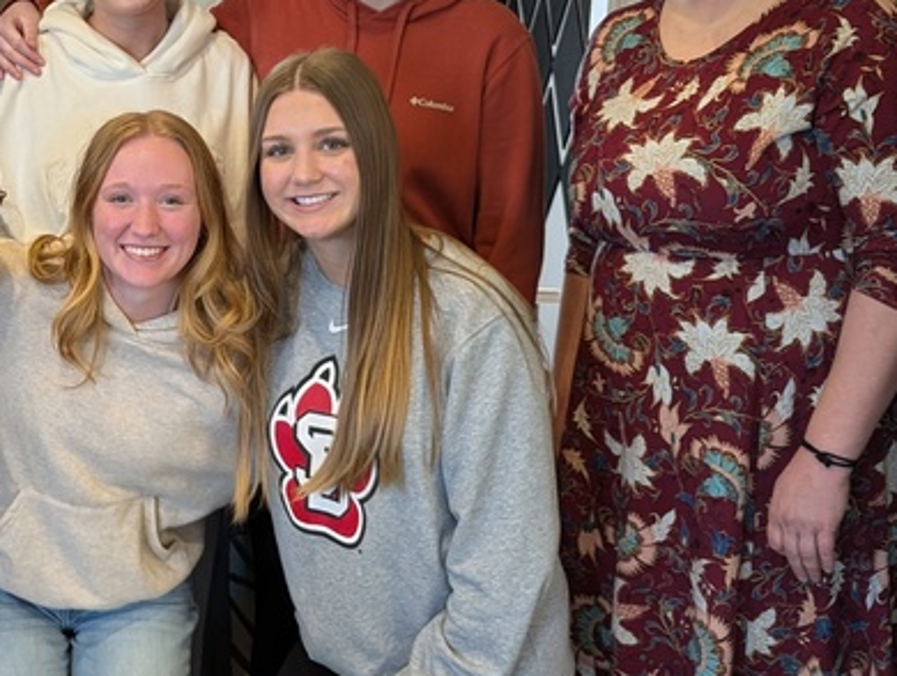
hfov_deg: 29.6
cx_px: 113
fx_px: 1636
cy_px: 125
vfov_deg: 23.0
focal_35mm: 63
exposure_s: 1/24
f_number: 1.85
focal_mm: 6.81
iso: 206
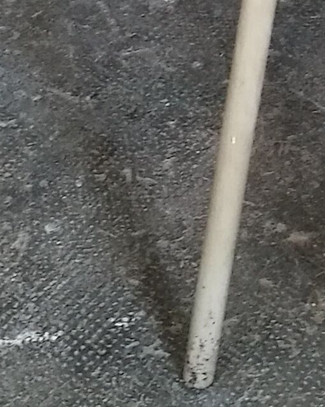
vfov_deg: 11.1
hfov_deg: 9.4
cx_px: 295
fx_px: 1961
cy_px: -303
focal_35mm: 163
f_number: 2.2
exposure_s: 1/33.3
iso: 200
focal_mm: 4.5
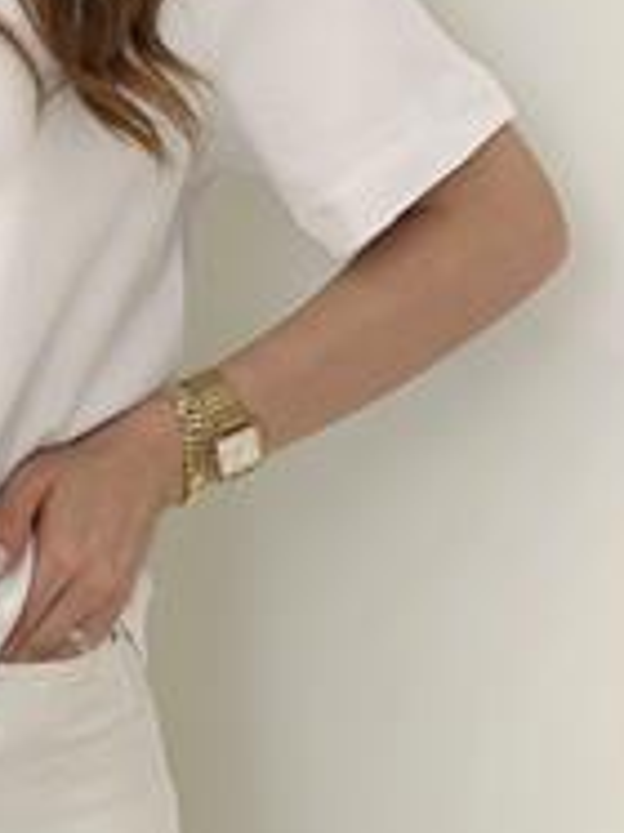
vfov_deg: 14.3
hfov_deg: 10.6
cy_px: 198
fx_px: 3297
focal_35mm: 137
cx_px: -138
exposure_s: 1/396
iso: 80
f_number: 1.78
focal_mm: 6.86
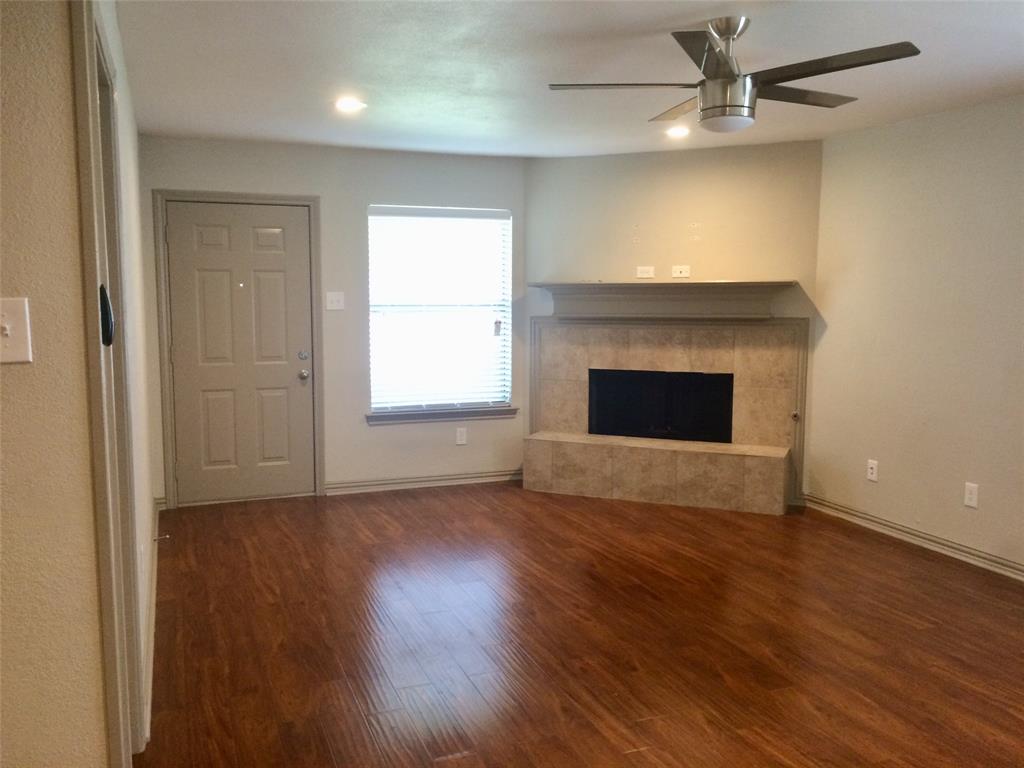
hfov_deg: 61.7
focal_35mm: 29
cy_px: 384
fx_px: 858
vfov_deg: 48.2
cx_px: 512
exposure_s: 1/30
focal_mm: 4.15
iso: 125
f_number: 2.2
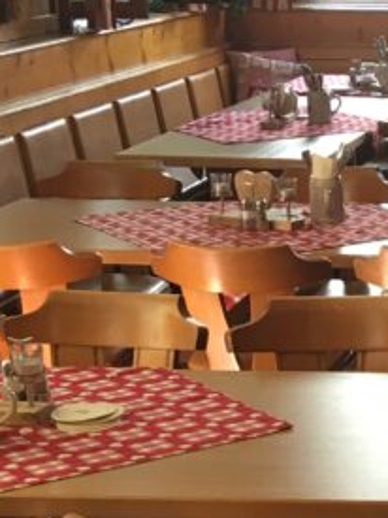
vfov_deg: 18.0
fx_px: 1615
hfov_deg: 12.8
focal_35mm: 108
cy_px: 460
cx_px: 618
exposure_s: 1/33
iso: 100
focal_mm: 4.15
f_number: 2.2
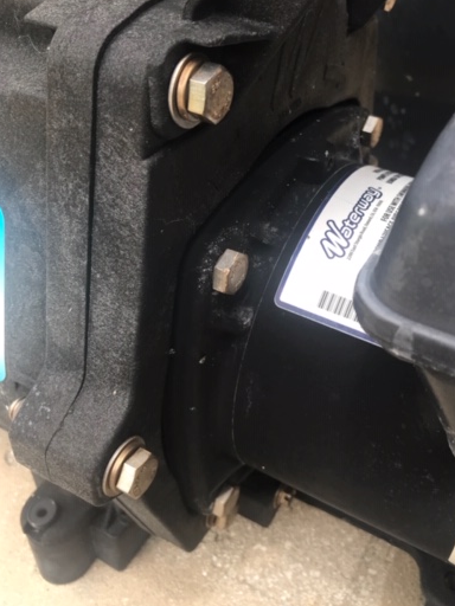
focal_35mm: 35
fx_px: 613
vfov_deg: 52.4
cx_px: 278
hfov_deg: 40.5
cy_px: 254
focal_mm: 3.99
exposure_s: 1/259
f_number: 1.8
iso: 20
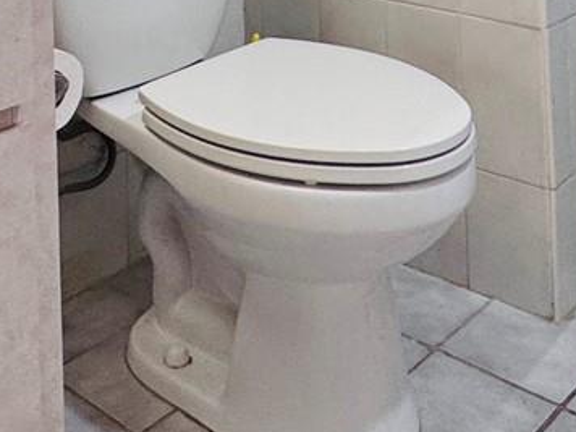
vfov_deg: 19.1
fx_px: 1048
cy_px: -293
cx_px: 285
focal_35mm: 63
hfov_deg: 30.7
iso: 125
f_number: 2.2
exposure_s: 1/120
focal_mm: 2.22
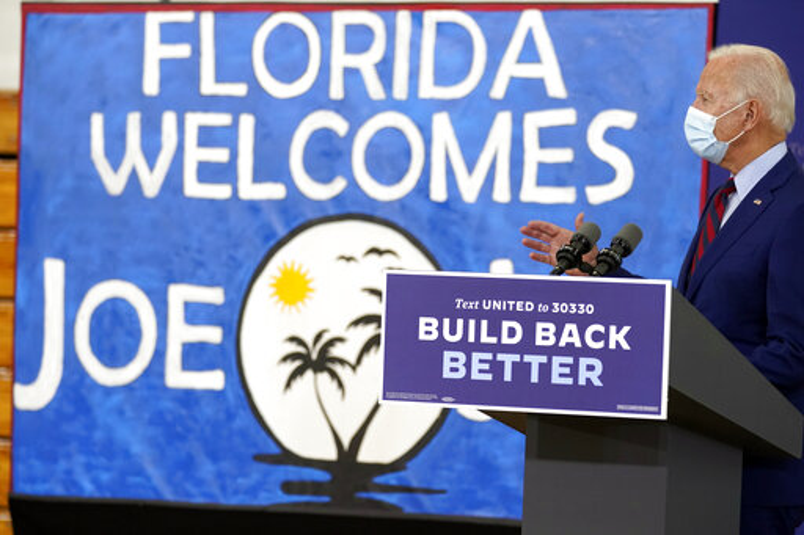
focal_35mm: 226
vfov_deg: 6.1
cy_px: 268
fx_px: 5045
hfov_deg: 9.1
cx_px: 402
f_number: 5.6
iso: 4000
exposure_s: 1/640
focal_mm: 226
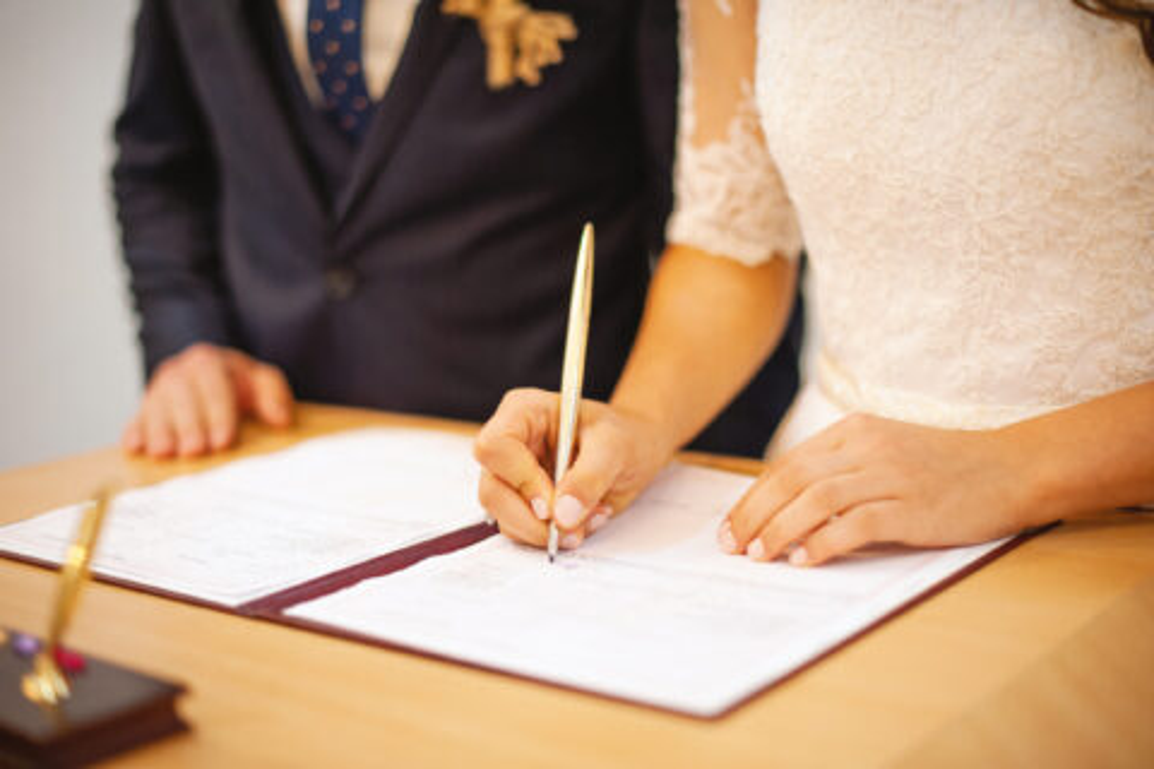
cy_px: 384
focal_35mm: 50
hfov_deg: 39.6
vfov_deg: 27.0
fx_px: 1603
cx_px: 577
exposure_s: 1/200
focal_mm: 50
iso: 800
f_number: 1.8
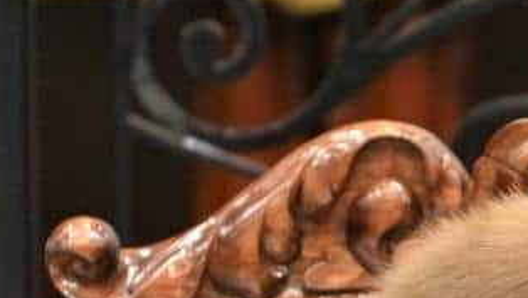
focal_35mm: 1025
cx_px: 555
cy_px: 641
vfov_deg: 1.2
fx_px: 14358
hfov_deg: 2.1
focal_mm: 200
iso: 200
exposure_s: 1/320
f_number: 2.8
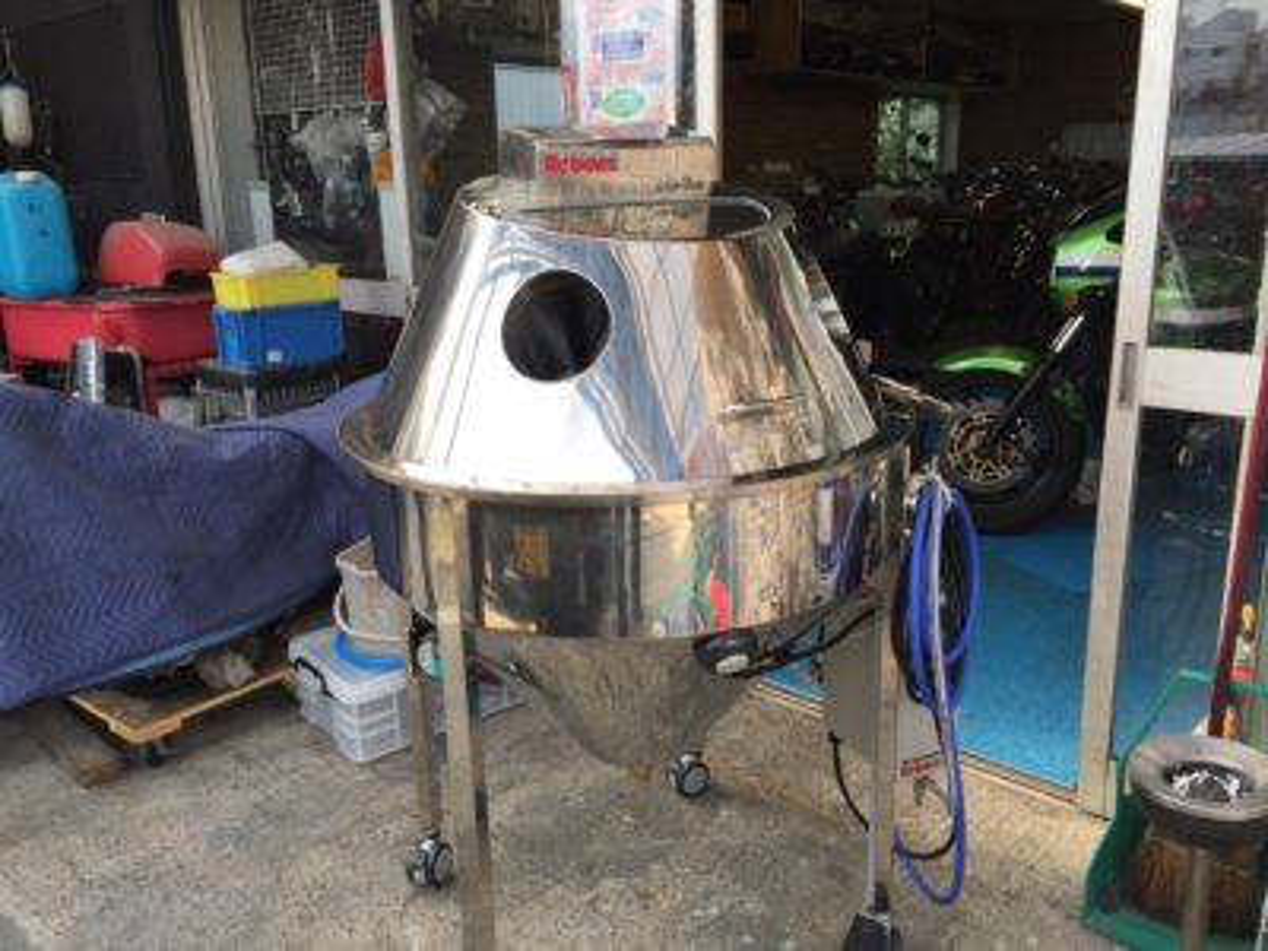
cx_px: 634
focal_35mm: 29
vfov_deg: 48.2
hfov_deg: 61.7
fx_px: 1062
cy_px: 476
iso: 32
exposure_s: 1/304
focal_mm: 4.15
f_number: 2.2
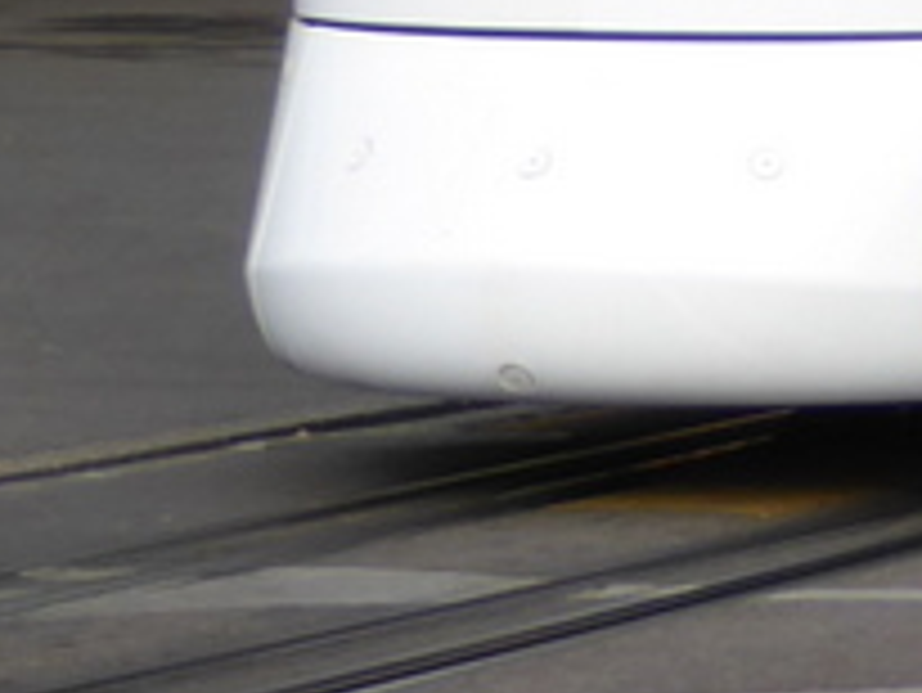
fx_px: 10154
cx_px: 1790
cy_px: -918
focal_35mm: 381
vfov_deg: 3.8
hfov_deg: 5.1
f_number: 4.3
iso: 80
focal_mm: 10.9
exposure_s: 1/160
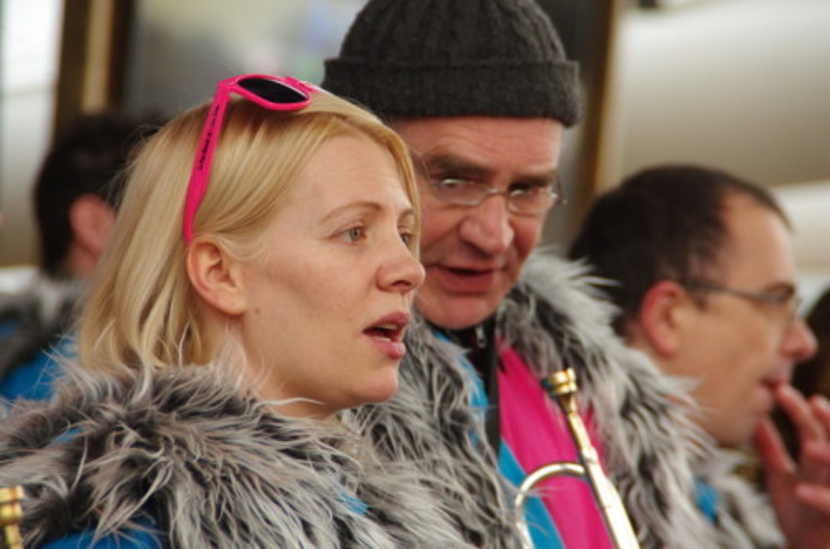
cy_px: 274
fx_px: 6901
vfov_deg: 4.6
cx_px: 415
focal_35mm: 300
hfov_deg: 6.9
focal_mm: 200
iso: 1600
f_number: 6.3
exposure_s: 1/250
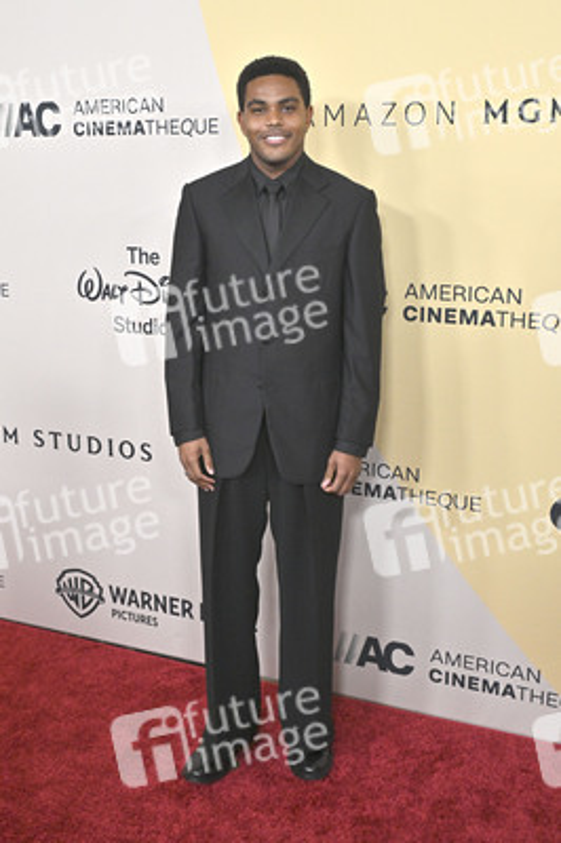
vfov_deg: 51.9
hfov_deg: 35.9
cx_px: 280
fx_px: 866
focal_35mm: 37
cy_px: 422
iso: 2000
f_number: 5.6
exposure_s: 1/320
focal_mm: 37
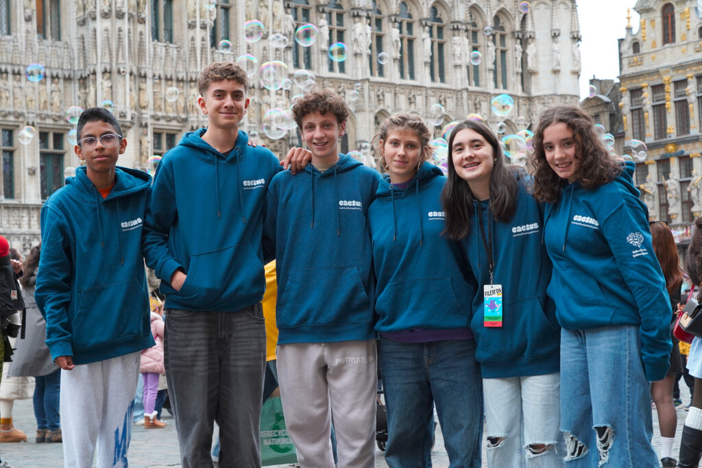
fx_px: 1443
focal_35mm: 74
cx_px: 351
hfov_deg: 27.3
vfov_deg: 18.4
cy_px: 234
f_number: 8
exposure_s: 1/100
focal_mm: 74
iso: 800
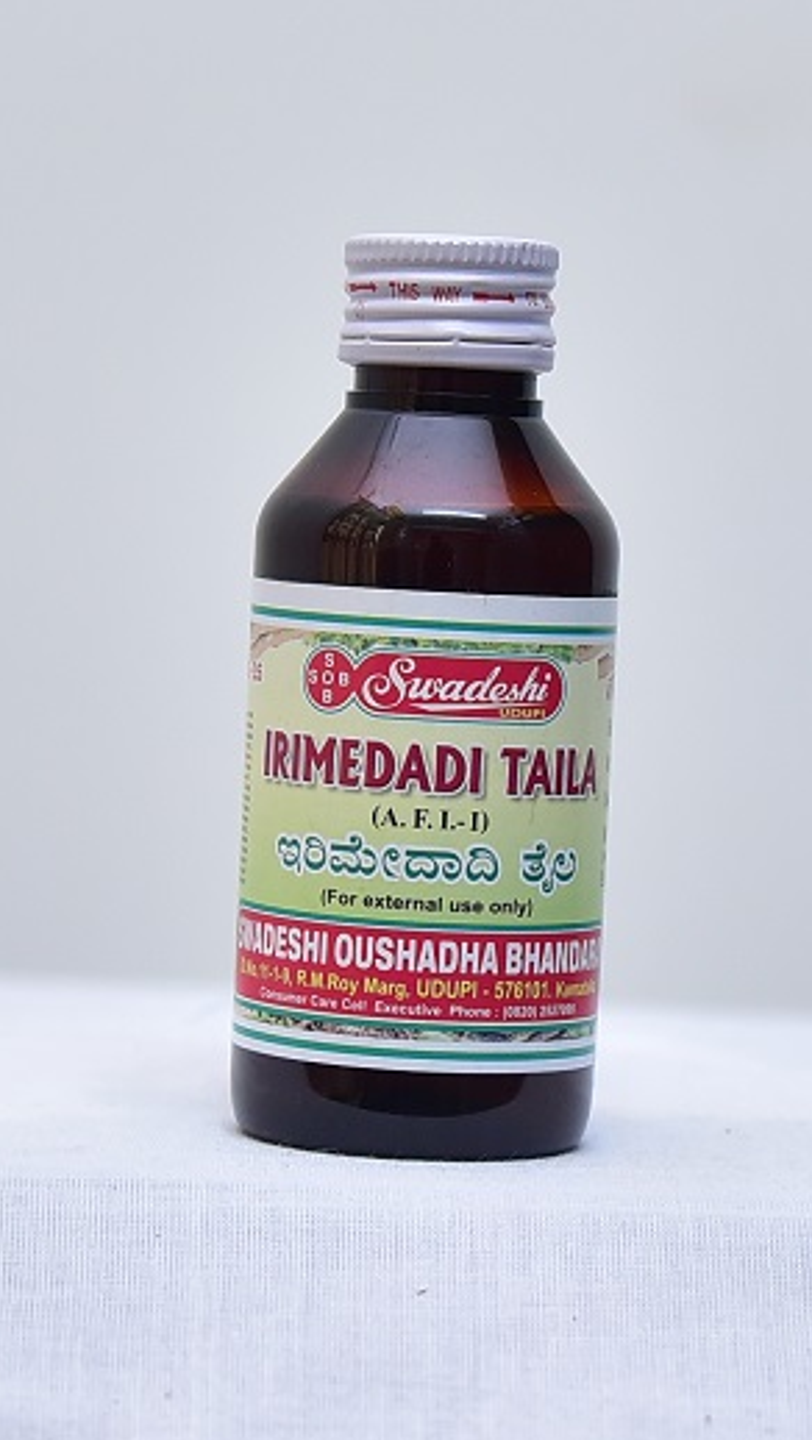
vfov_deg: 40.6
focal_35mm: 51
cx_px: 453
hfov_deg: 23.5
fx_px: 1949
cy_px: 723
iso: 1250
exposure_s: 1/125
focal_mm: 48
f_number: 4
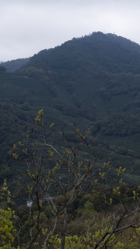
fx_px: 647
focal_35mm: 98
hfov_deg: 12.1
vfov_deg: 21.8
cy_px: 125
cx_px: 174
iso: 400
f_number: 5.6
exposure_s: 1/250
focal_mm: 41.3
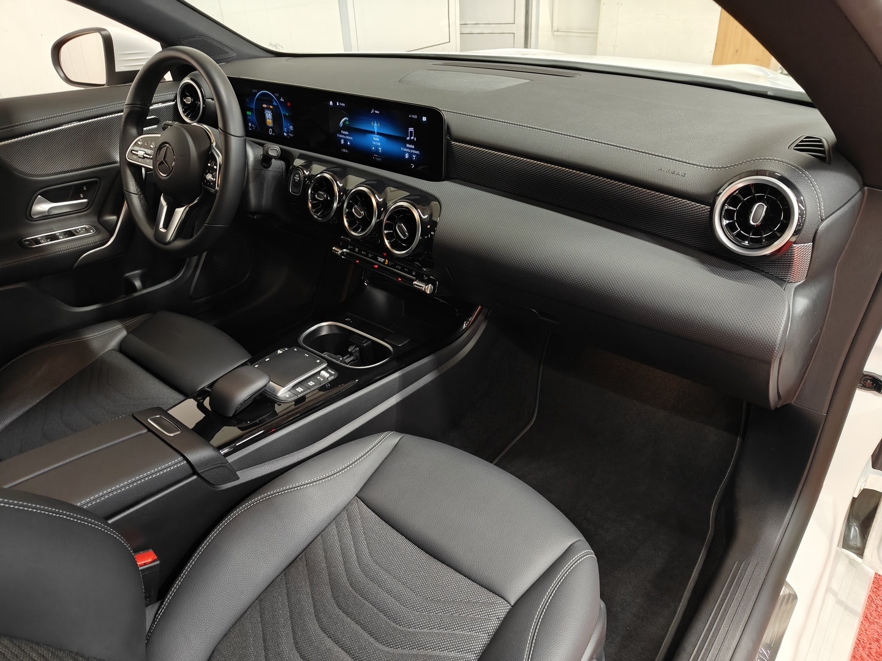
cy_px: 330
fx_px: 612
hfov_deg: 71.6
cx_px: 441
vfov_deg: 56.8
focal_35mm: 24
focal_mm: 5.59
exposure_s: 1/50
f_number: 1.8
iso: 160
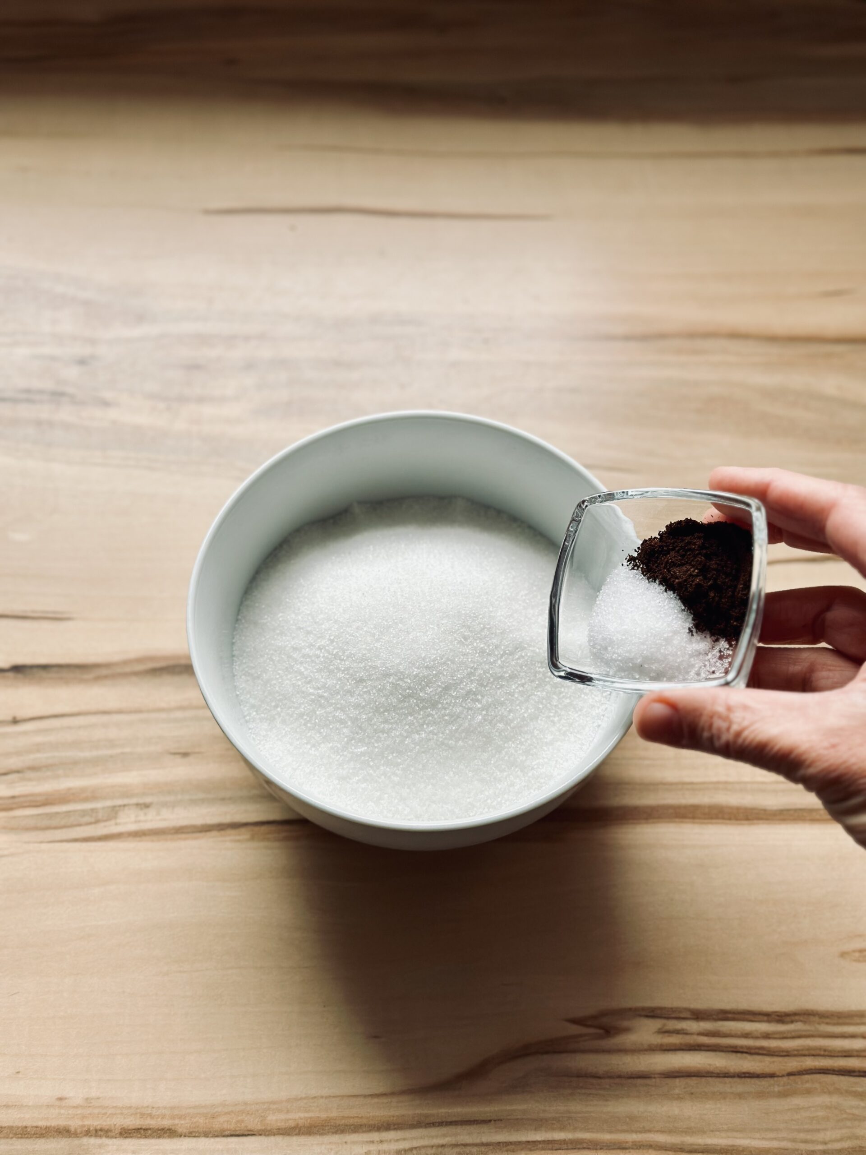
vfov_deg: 39.7
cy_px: 578
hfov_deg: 30.3
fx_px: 1601
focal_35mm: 48
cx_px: 433
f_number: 1.78
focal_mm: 6.86
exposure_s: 1/151
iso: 64
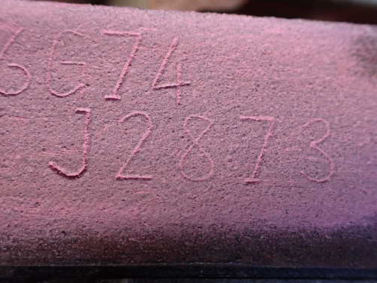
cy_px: 136
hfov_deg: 51.4
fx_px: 392
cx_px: 189
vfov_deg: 39.7
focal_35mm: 36
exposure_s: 1/50
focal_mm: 5.4
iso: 800
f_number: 2.3
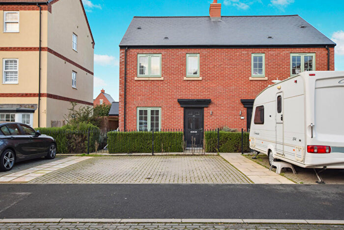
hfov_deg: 61.9
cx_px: 172
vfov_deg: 43.6
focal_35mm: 30
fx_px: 287
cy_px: 115
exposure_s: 1/15
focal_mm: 20
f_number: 8
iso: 100
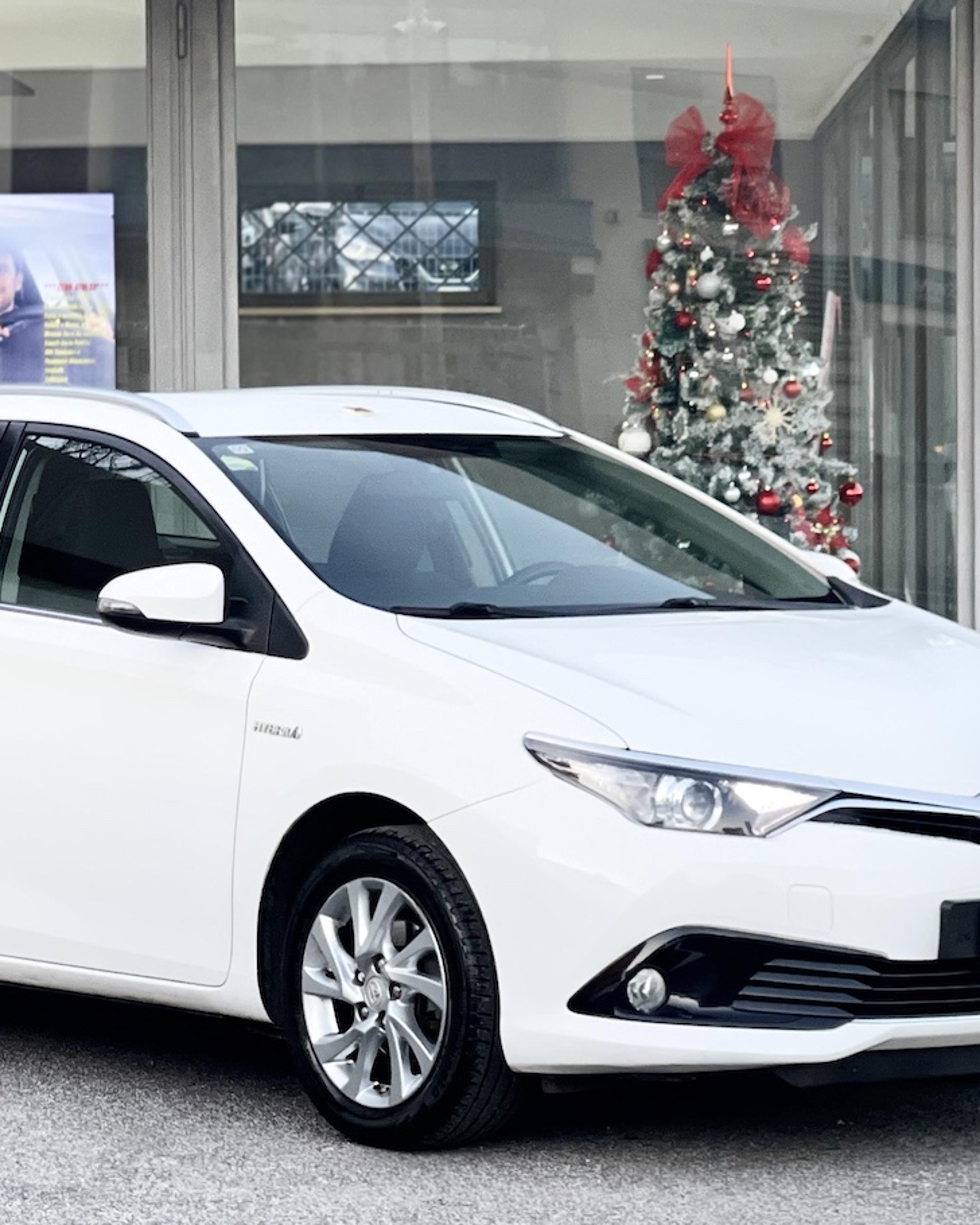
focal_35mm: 107
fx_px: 3879
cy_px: 748
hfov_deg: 14.4
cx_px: 364
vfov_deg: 17.9
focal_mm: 7.5
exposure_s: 1/121
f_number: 2.2
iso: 100
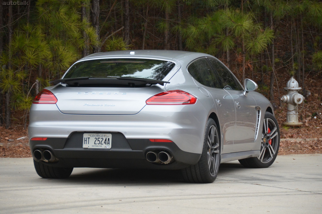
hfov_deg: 10.2
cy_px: 107
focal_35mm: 202
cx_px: 161
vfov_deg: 6.8
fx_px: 1808
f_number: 5.6
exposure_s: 1/500
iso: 1600
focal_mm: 135
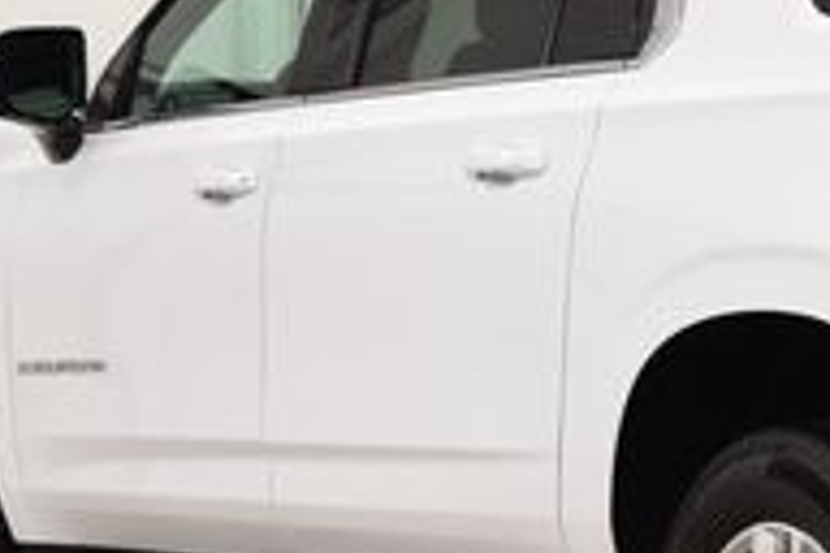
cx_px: 986
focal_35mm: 175
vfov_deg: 7.9
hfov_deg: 11.5
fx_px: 4027
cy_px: 326
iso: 720
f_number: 7.1
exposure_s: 1/30
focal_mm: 35
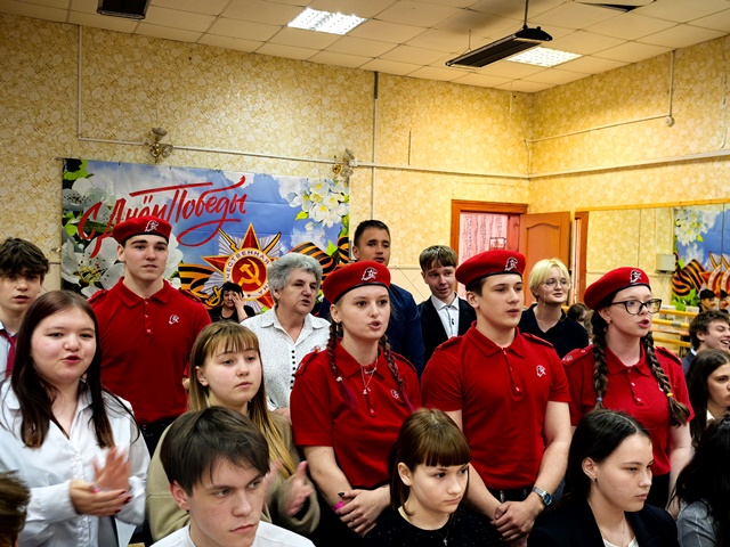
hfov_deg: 54.0
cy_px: 274
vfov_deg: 41.8
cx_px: 365
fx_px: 717
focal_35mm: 34
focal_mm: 6.98
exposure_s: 1/50
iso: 160
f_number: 1.4
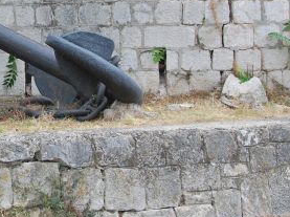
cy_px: 6
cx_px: -53
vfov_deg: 12.5
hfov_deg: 16.2
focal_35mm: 117
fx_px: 979
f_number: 5.6
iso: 140
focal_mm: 28
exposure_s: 1/125
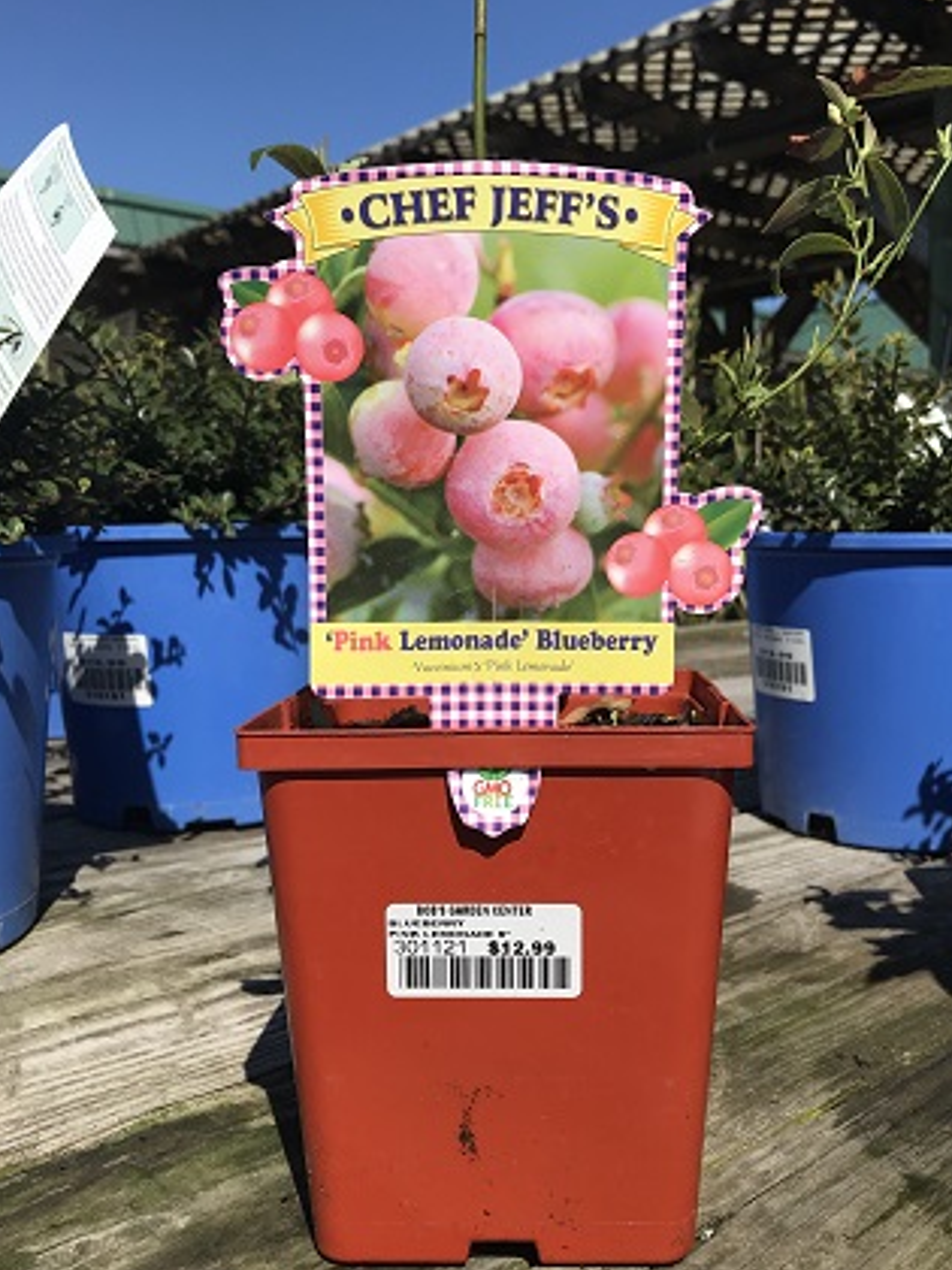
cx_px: 529
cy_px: 641
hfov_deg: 44.1
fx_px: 1173
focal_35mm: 32
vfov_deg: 56.8
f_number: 1.8
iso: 20
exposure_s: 1/3195
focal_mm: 3.99
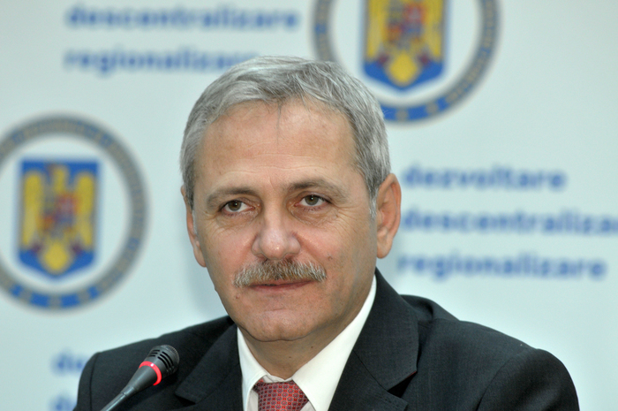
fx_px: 4372
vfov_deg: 5.4
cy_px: 206
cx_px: 309
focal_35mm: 255
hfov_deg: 8.1
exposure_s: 1/125
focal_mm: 170
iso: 640
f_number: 4.5
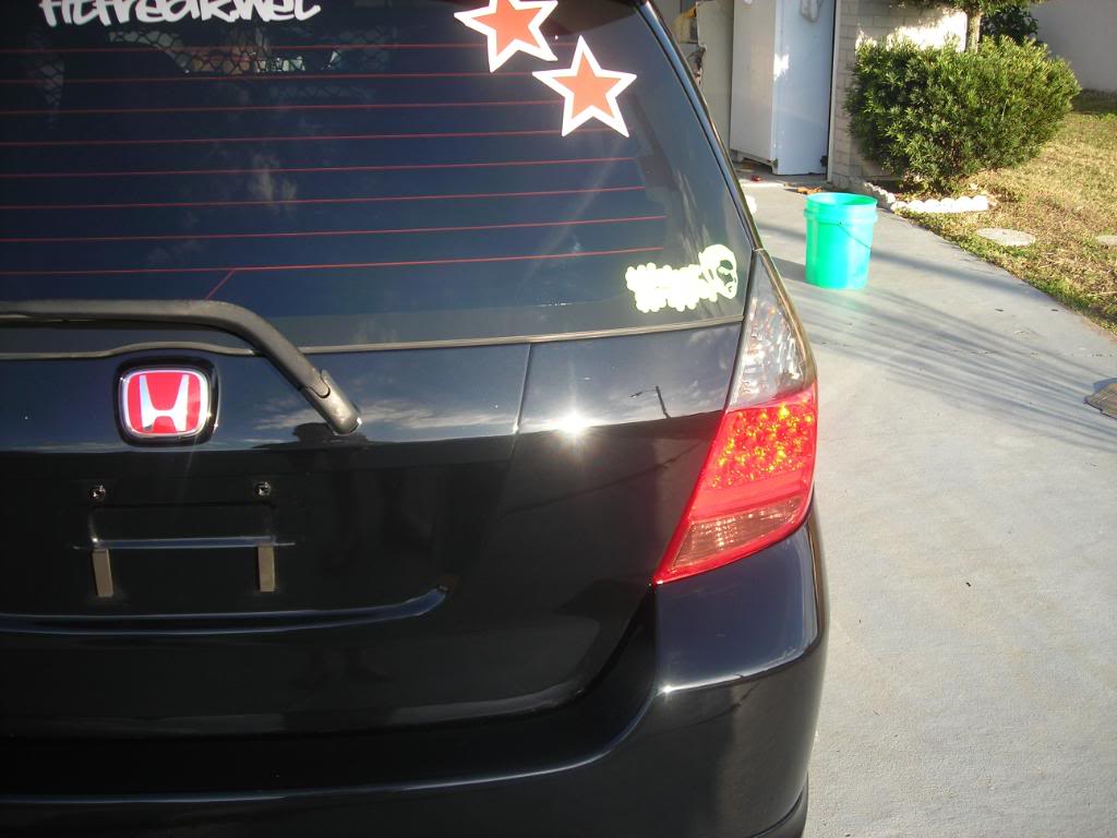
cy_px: 419
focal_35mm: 38
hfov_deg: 49.0
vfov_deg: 37.7
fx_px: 1226
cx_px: 558
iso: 50
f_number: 3.2
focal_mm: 6.3
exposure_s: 1/152
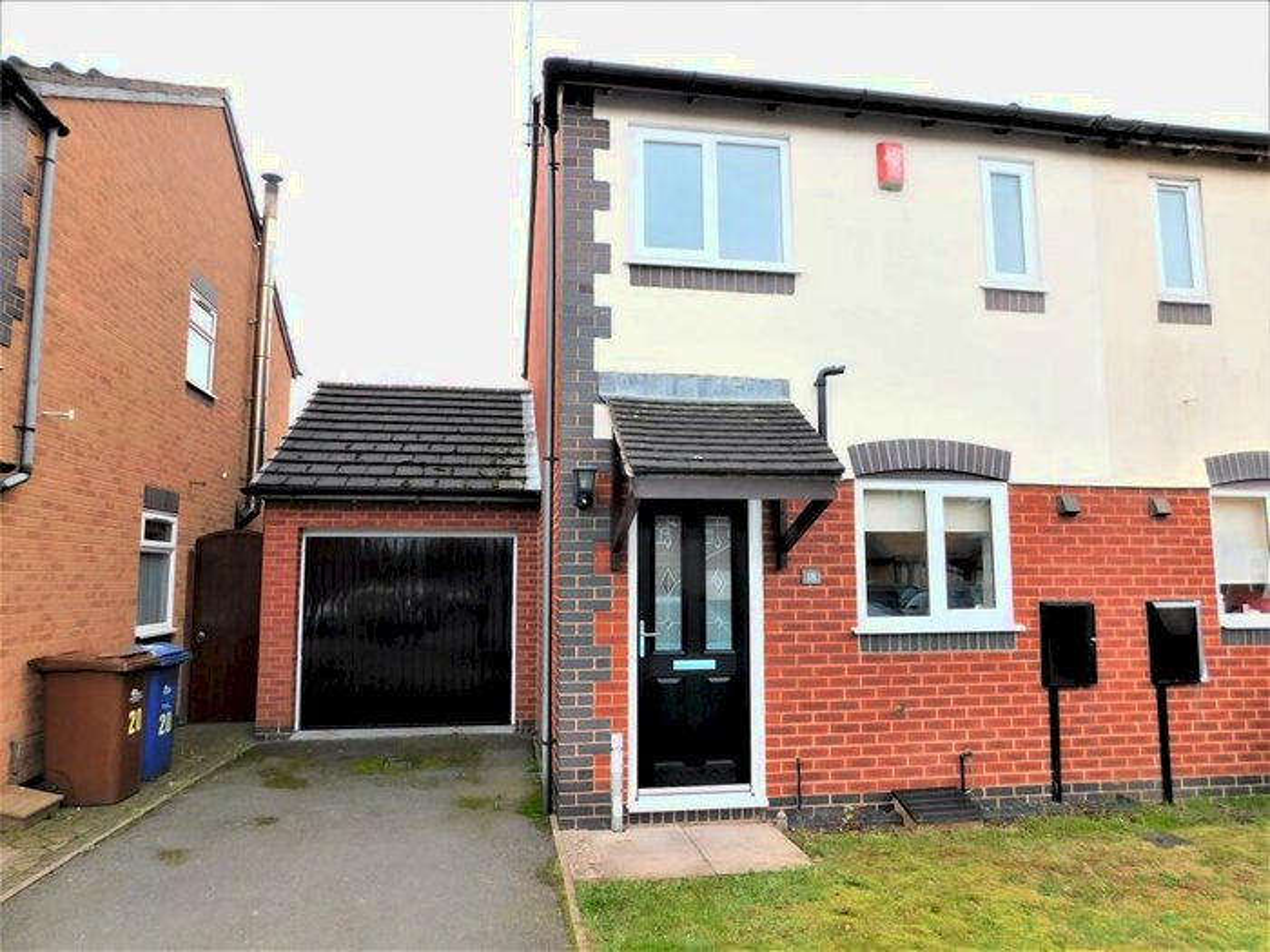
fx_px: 844
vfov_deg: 58.9
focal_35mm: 23
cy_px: 476
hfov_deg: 73.9
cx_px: 635
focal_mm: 4
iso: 125
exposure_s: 1/400
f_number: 3
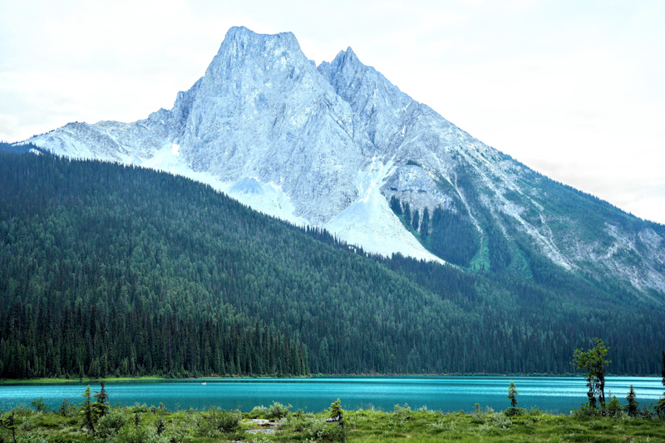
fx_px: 923
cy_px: 222
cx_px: 332
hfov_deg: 39.6
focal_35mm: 50
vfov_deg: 27.0
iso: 100
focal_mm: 50
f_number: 5.6
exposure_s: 1/200
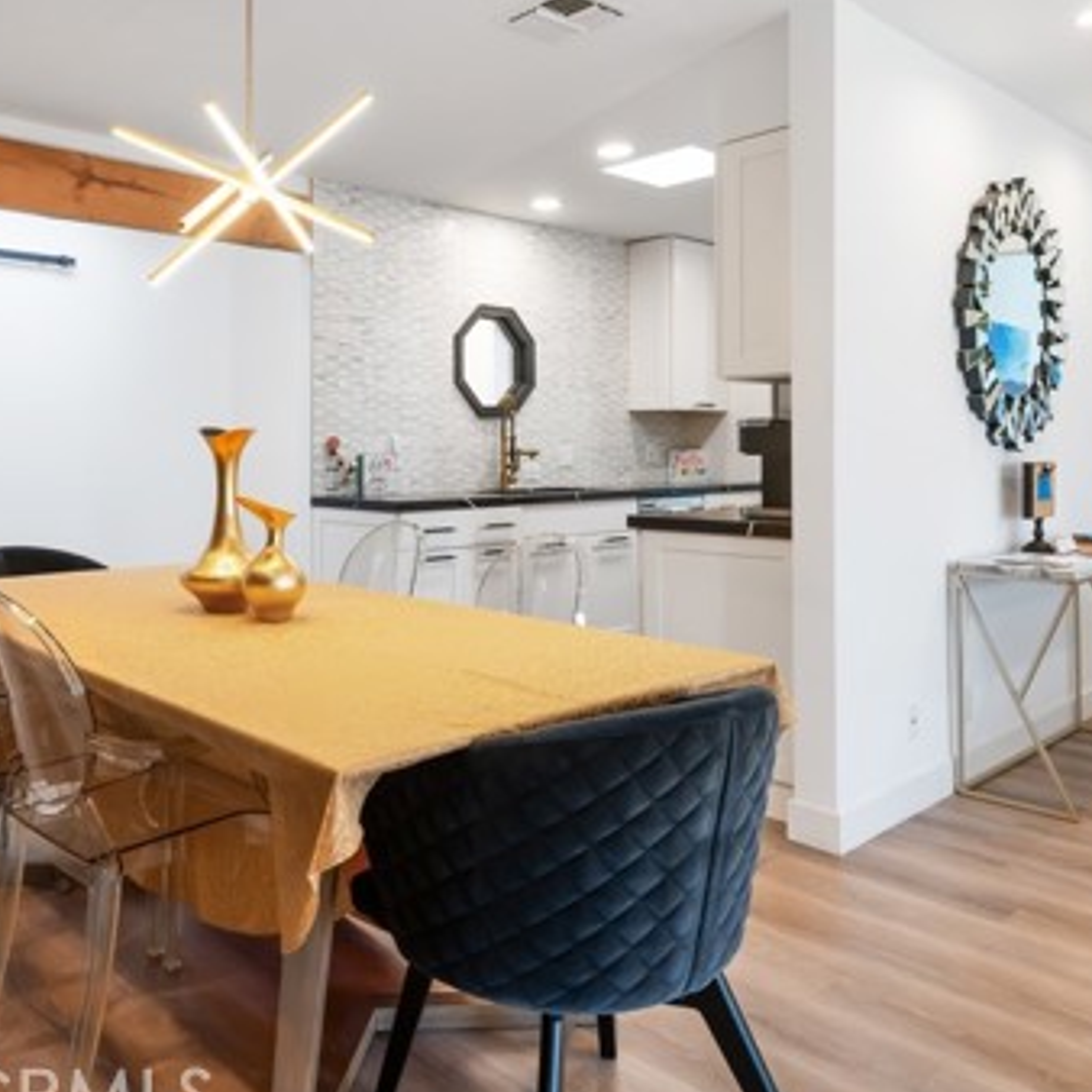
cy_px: 454
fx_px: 1035
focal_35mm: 29
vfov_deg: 55.3
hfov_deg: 55.1
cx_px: 417
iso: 64
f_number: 8
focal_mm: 18
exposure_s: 1/8
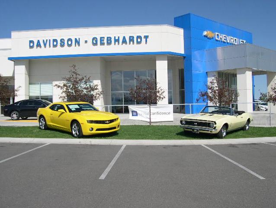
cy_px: 104
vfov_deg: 37.8
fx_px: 303
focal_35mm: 38
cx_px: 138
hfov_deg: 48.9
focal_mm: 8
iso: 100
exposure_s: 1/319
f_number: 7.6
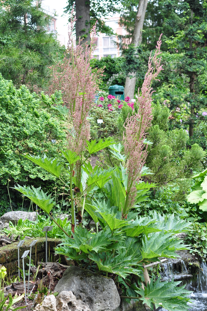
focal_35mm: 90
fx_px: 778
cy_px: 156
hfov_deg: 15.2
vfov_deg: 22.6
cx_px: 104
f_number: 5
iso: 200
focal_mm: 60
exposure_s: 1/80
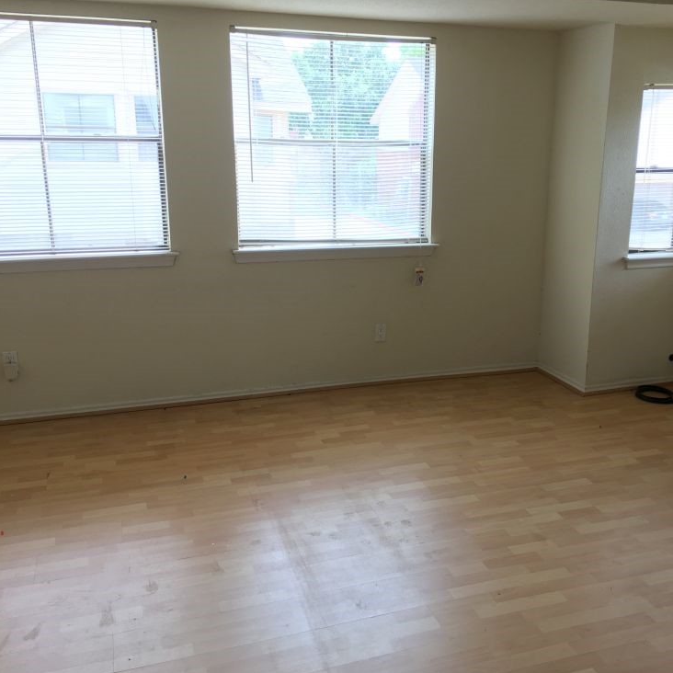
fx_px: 770
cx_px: 397
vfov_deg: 47.2
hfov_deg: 47.0
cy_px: 344
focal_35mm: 35
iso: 25
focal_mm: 4.15
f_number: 2.2
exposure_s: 1/60
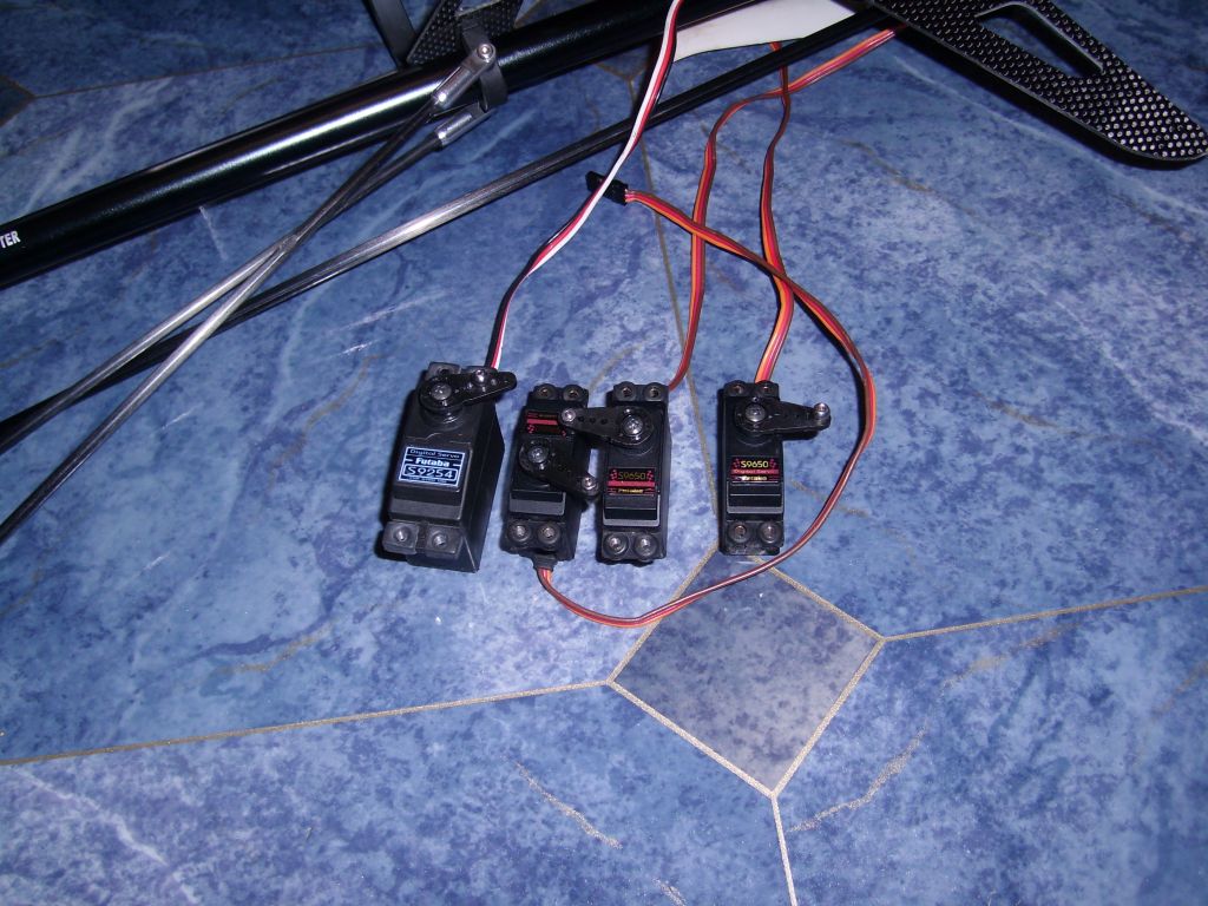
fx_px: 1221
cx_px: 604
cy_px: 453
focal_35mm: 35
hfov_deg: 52.6
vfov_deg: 40.7
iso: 50
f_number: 7.1
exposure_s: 1/30
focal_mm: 5.8
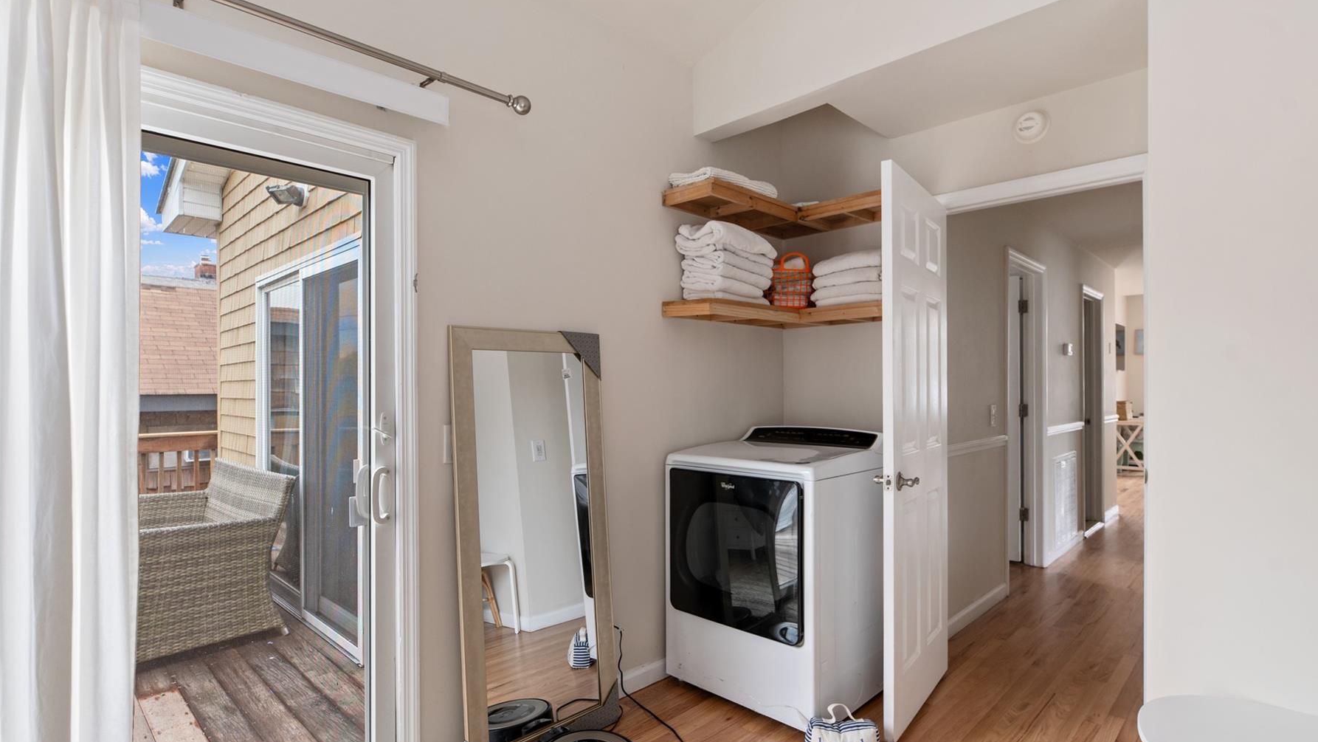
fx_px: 629
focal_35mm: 18
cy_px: 369
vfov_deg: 61.0
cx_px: 669
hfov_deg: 92.7
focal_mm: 15
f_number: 7.1
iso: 320
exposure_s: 1/2.5
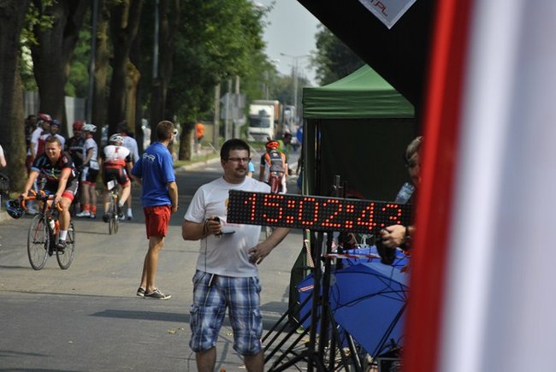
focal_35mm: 300
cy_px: 186
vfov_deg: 4.6
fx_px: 4638
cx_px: 278
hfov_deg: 6.9
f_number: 5.6
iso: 200
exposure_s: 1/640
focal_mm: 200
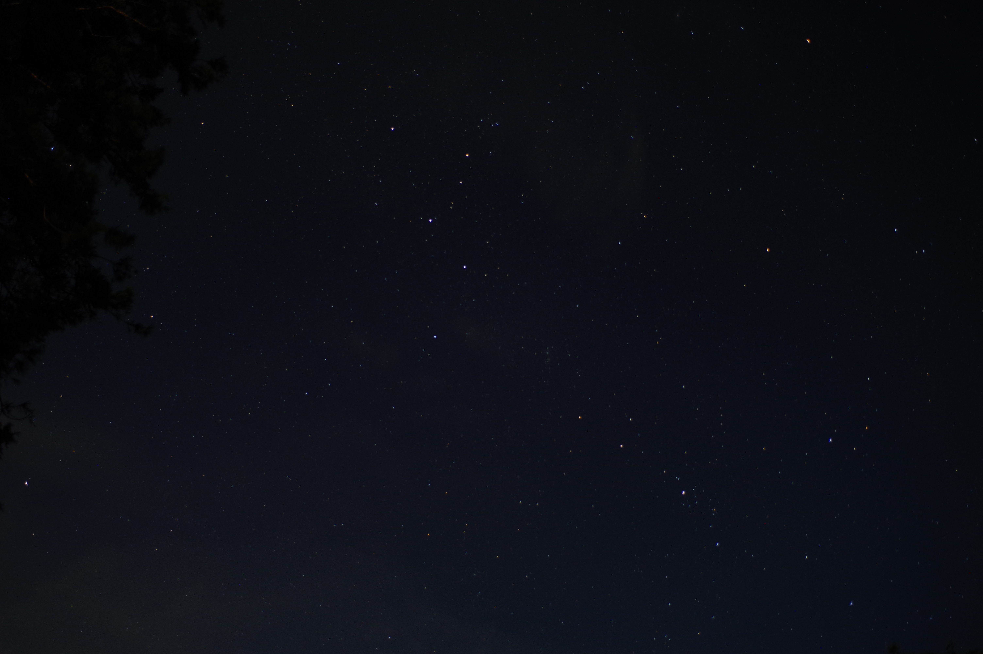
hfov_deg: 59.5
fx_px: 859
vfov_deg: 41.6
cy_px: 327
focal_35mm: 32
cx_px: 492
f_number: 3.2
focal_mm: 21
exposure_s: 30
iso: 320
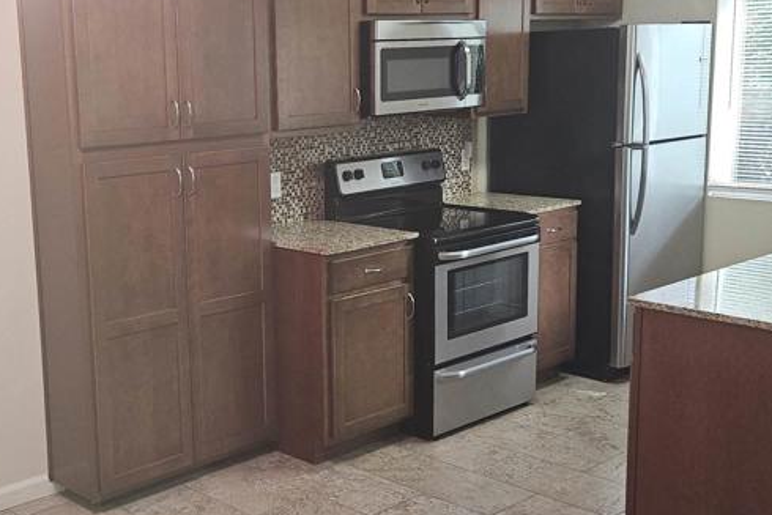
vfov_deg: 27.0
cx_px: 279
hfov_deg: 39.3
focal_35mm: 50
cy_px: 252
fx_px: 1072
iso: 100
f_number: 1.8
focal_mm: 5.4
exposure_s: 1/60
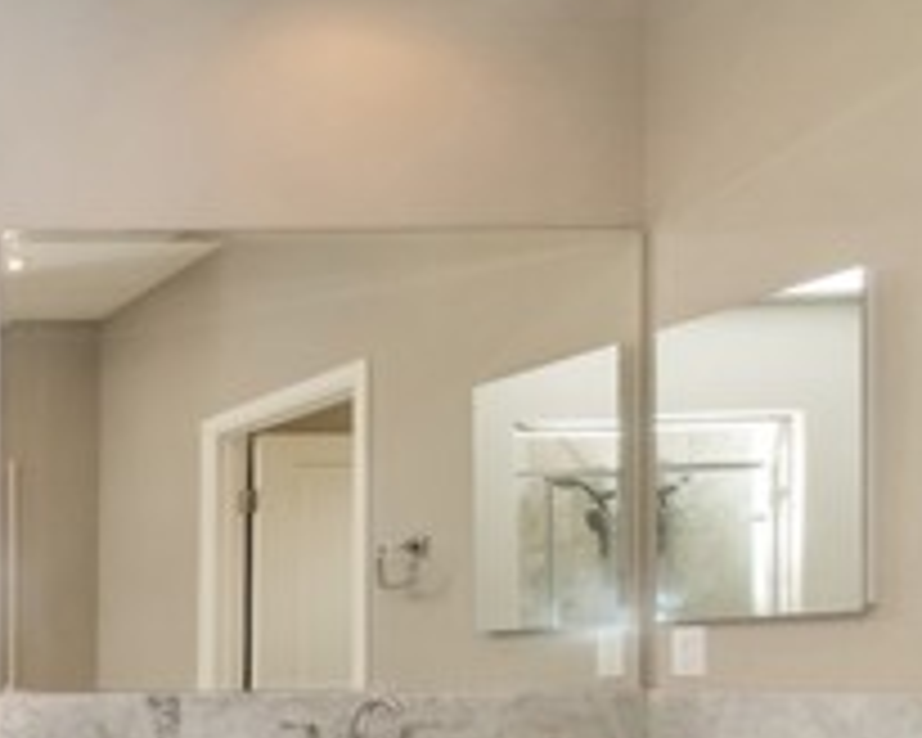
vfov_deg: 34.1
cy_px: 688
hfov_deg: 28.6
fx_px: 1119
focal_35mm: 41
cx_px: -463
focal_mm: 14
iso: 200
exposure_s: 1/125
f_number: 5.6
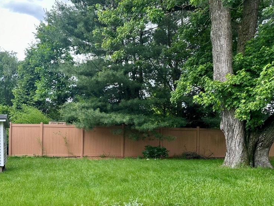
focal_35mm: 34
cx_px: 107
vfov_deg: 41.4
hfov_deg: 53.5
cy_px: 131
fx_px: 269
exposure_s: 1/650
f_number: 1.78
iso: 80
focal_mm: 6.86
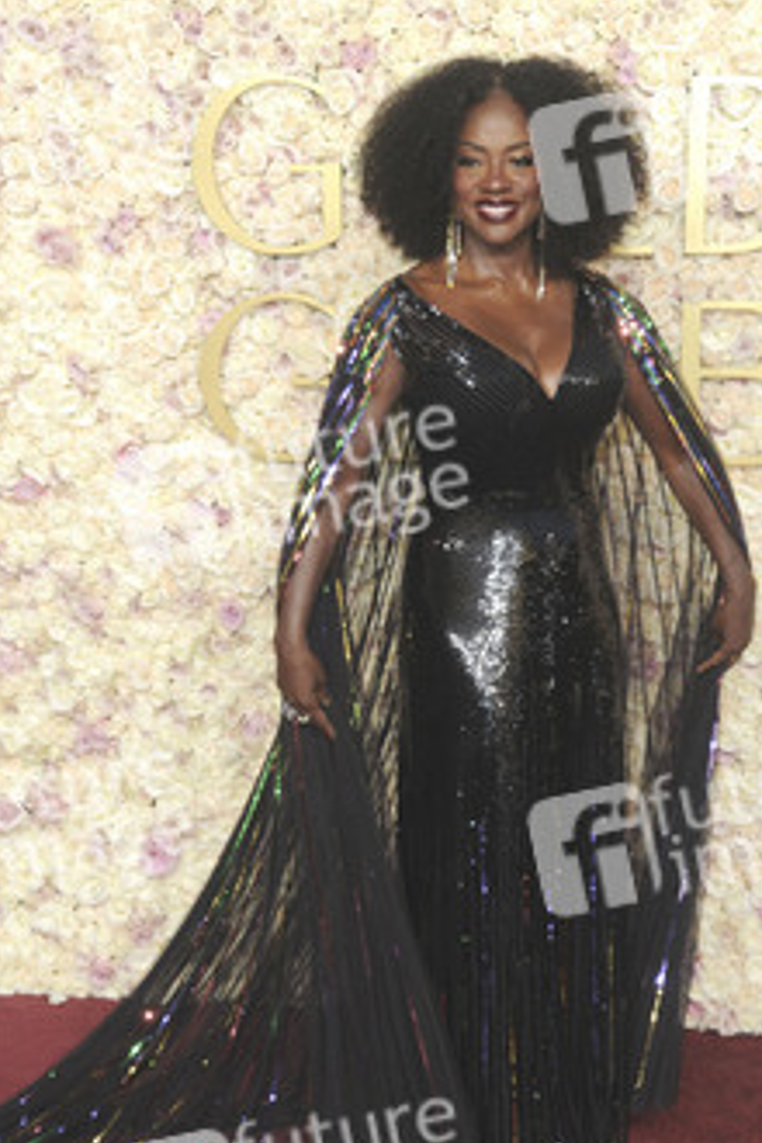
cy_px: 662
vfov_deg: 31.8
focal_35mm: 63
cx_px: 393
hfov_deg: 21.6
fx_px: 2000
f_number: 13
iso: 1000
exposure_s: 1/250
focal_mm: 52
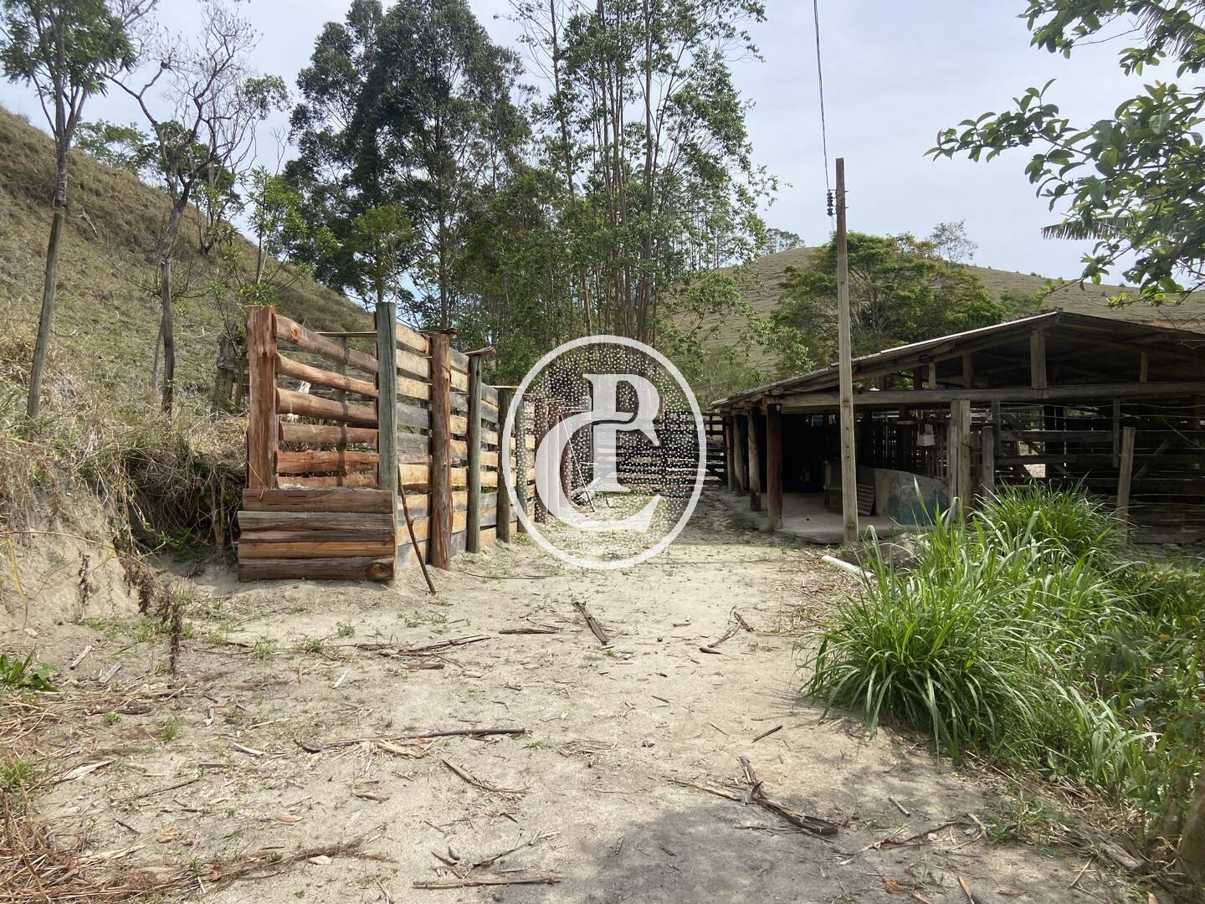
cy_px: 452
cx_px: 602
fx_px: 905
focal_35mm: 26
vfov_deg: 53.1
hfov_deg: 67.3
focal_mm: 4.25
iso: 32
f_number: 1.8
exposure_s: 1/2358
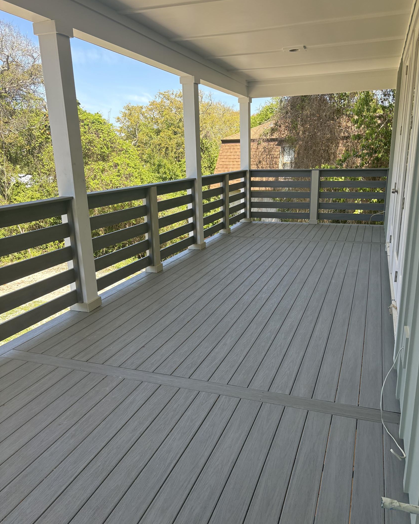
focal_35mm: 28
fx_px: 434
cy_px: 276
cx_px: 215
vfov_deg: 62.2
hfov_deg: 51.5
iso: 64
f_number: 1.6
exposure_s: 1/756
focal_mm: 5.96
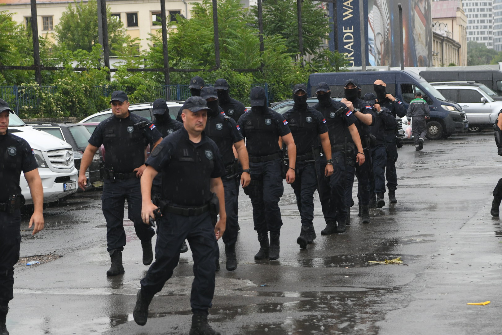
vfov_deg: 13.0
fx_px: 1464
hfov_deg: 19.5
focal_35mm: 105
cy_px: 168
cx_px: 251
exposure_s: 1/400
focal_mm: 70
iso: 1000
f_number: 5
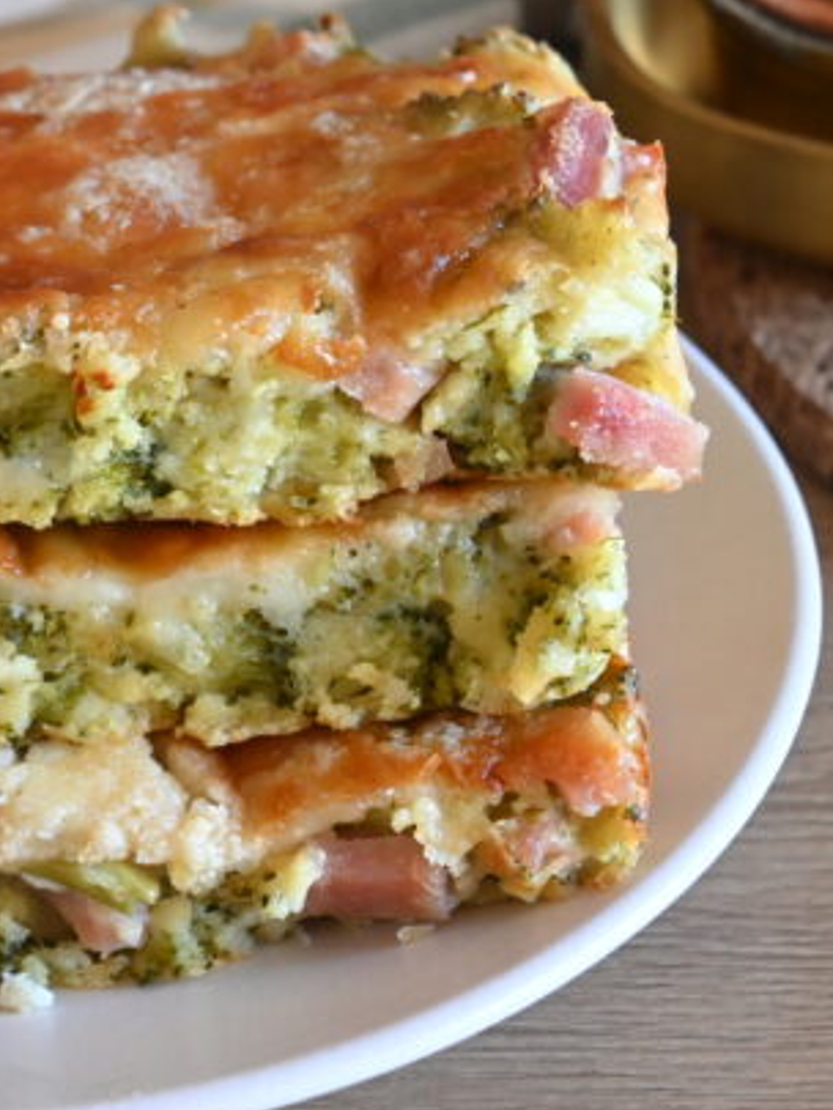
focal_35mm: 128
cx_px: -132
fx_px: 4105
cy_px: 489
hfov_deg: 11.4
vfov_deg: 15.4
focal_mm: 50
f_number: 7.1
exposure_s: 1/30
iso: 1600
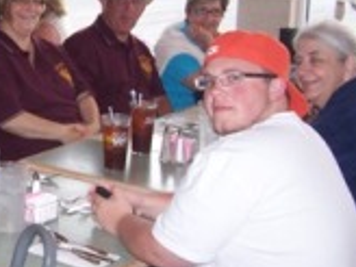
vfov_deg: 18.2
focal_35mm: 81
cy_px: 116
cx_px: 39
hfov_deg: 23.5
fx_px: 833
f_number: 2.8
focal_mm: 6.3
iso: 140
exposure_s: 1/60
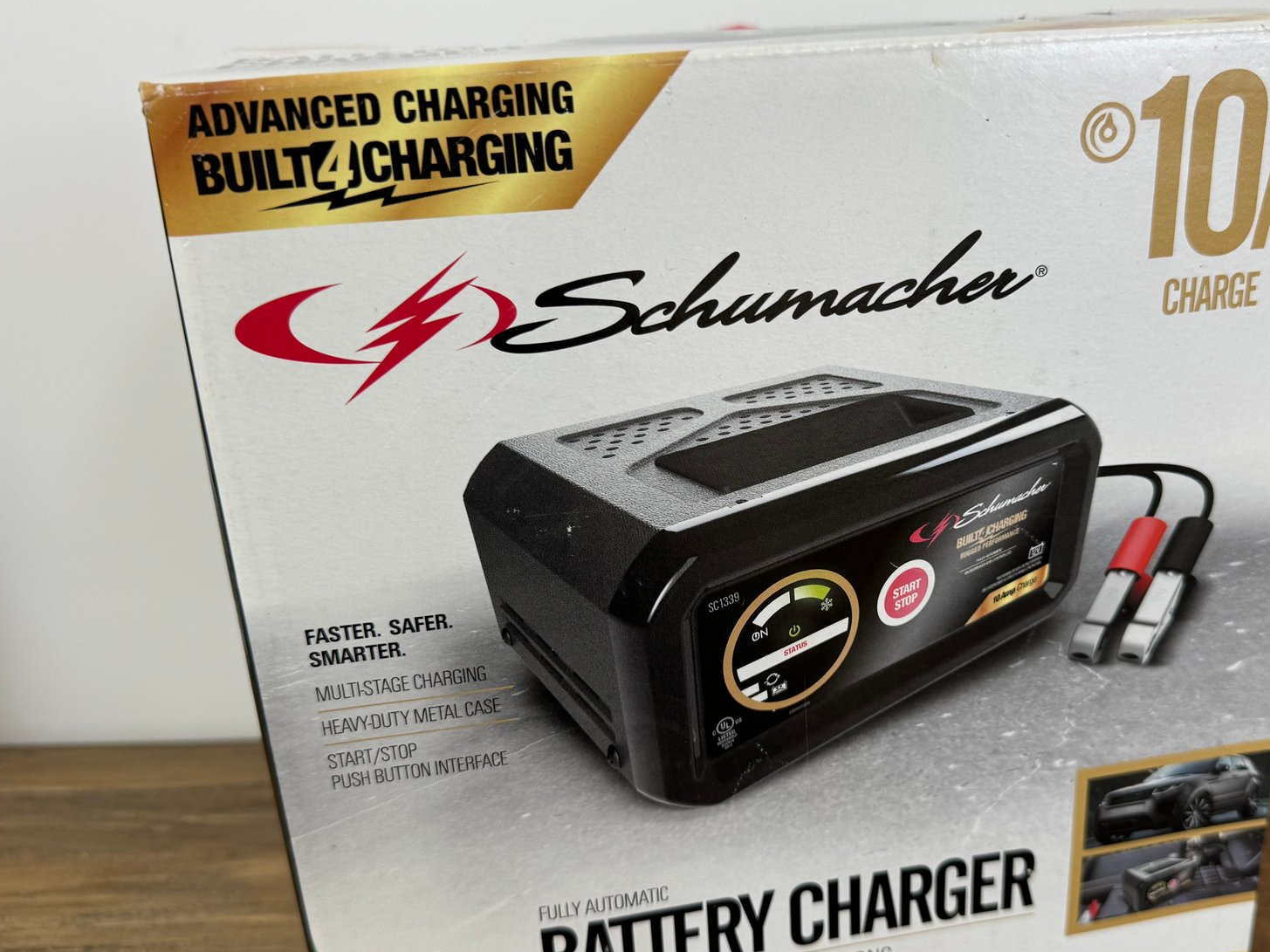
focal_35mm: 33
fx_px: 1211
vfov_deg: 42.9
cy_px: 497
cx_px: 712
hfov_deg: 55.2
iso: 80
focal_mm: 6.76
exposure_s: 1/120
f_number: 1.78
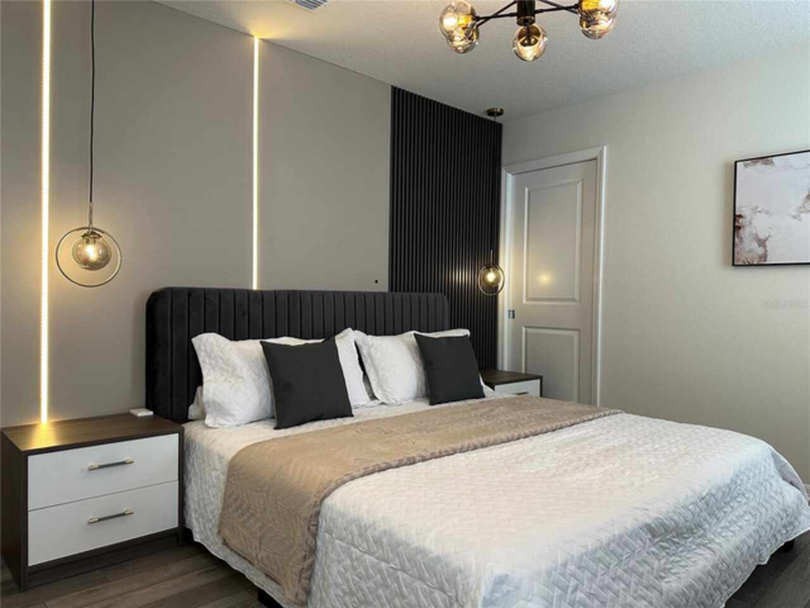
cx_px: 405
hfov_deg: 71.6
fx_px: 562
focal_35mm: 24
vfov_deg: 56.8
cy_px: 304
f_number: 1.78
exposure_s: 1/120
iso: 200
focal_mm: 6.86
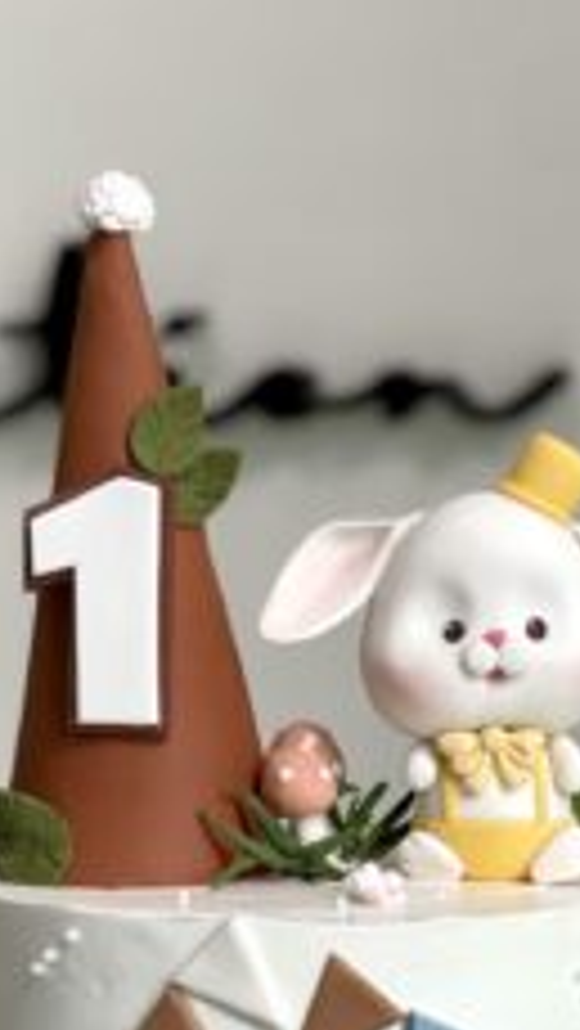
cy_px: 1010
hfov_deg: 7.5
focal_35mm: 162
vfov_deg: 13.1
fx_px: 4424
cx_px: 301
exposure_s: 1/100
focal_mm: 7.5
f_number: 2.2
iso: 25
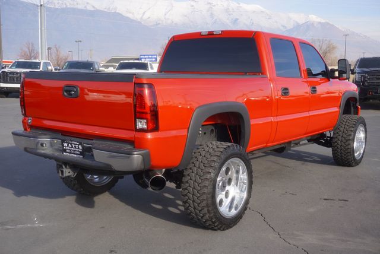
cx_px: 190
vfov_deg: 32.0
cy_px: 127
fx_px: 444
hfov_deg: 46.4
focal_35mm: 42
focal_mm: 28
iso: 100
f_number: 5
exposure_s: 1/250
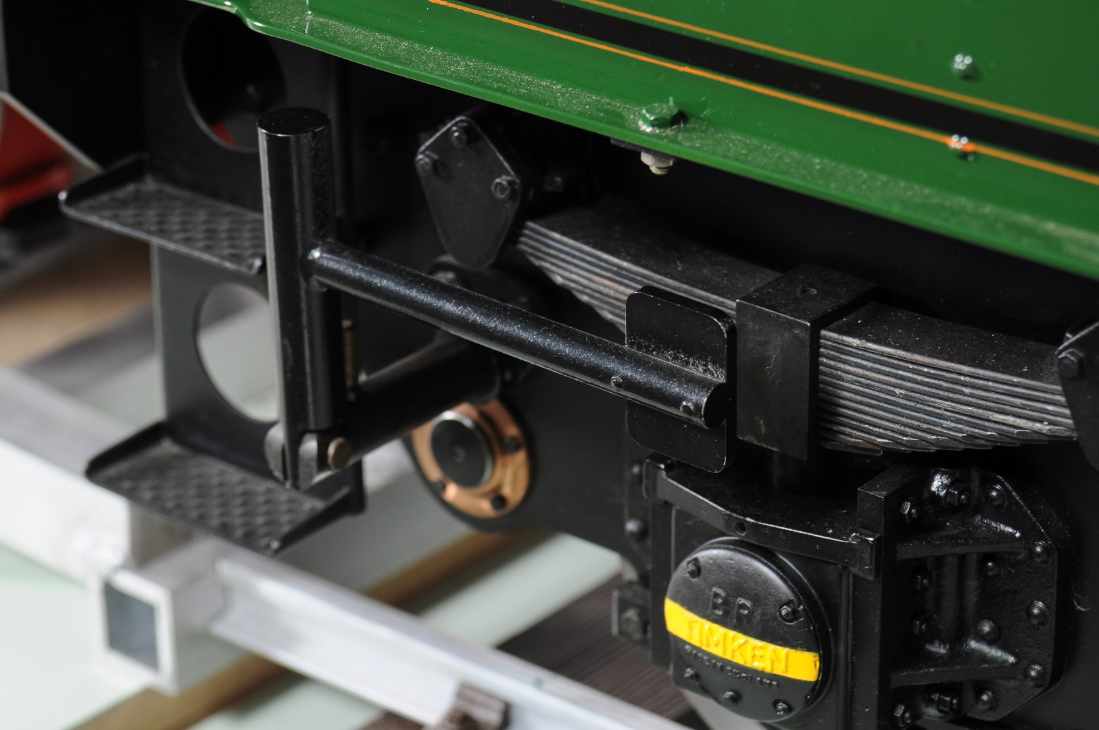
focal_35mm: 120
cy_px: 365
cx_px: 550
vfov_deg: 11.4
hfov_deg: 17.1
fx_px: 3659
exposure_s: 1/125
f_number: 8
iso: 200
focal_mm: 80
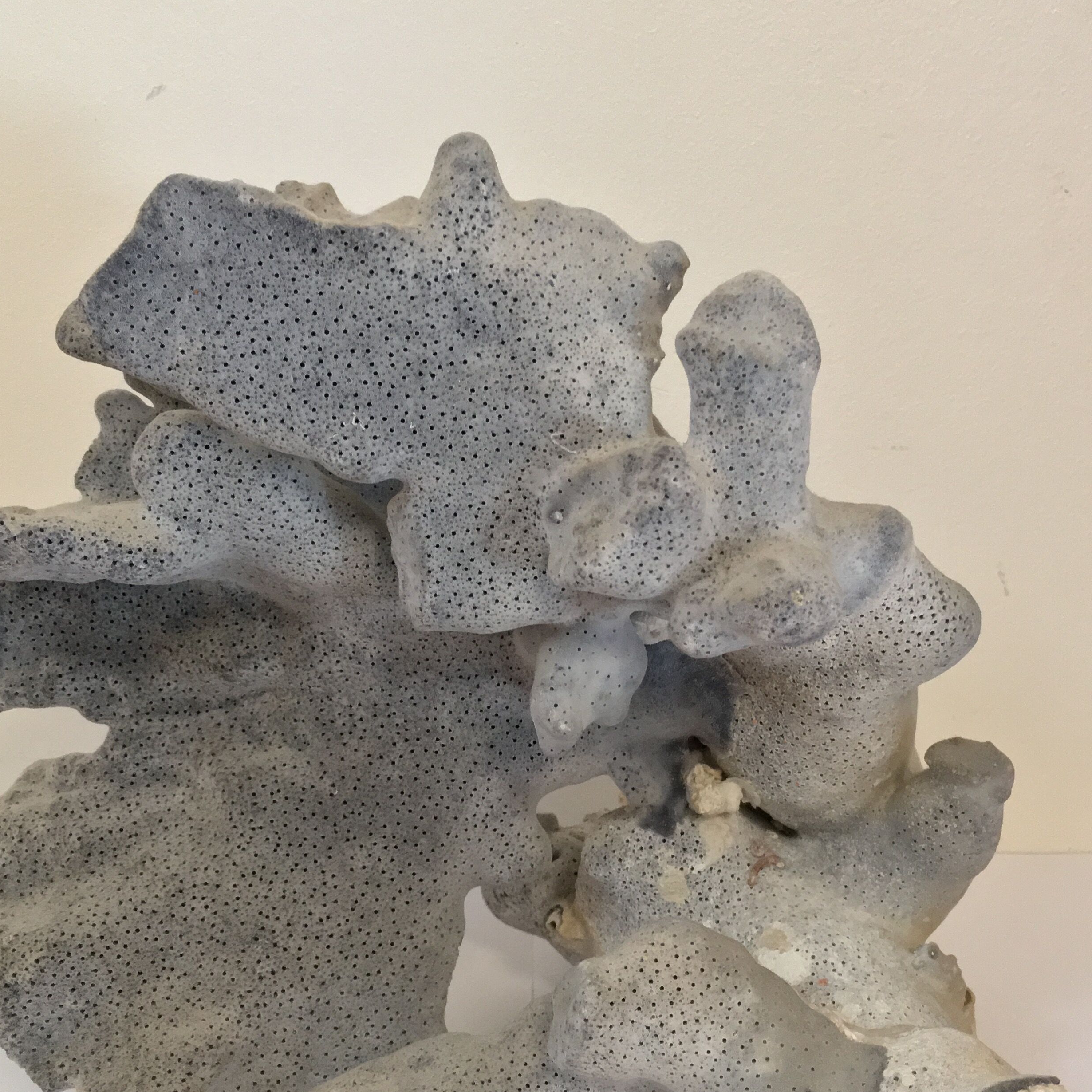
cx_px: 534
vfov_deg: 40.0
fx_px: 1499
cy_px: 594
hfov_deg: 40.0
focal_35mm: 42
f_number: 2.2
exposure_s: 1/25
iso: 200
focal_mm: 4.15
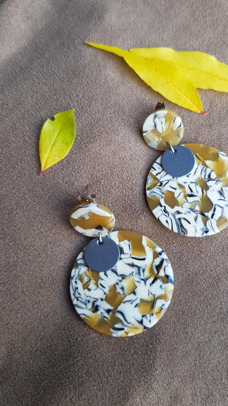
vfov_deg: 66.1
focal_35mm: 29
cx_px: 144
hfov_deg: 39.9
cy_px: 206
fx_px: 312
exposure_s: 1/100
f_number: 1.7
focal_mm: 4.2
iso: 64
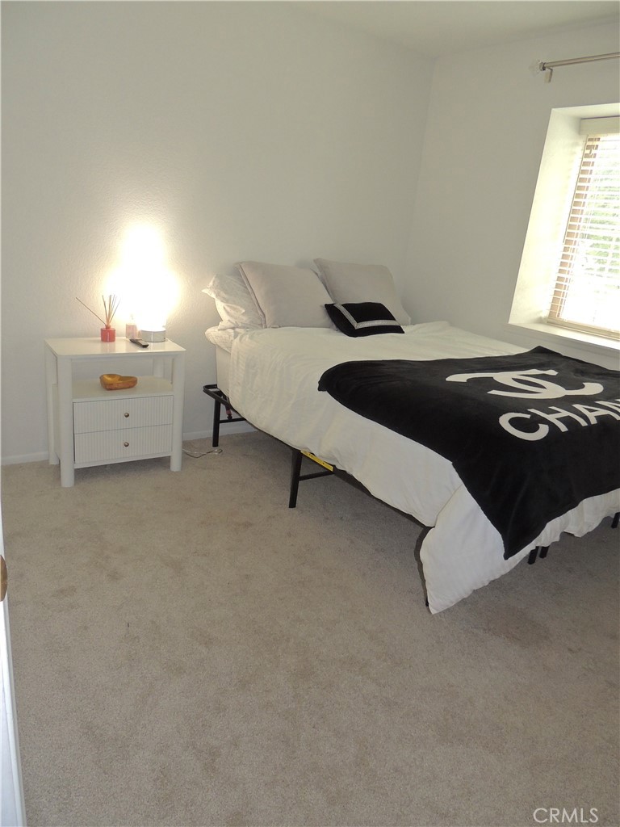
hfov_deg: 56.8
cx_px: 310
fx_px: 573
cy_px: 414
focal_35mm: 24
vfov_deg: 71.6
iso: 400
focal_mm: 4.3
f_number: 3
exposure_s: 1/40
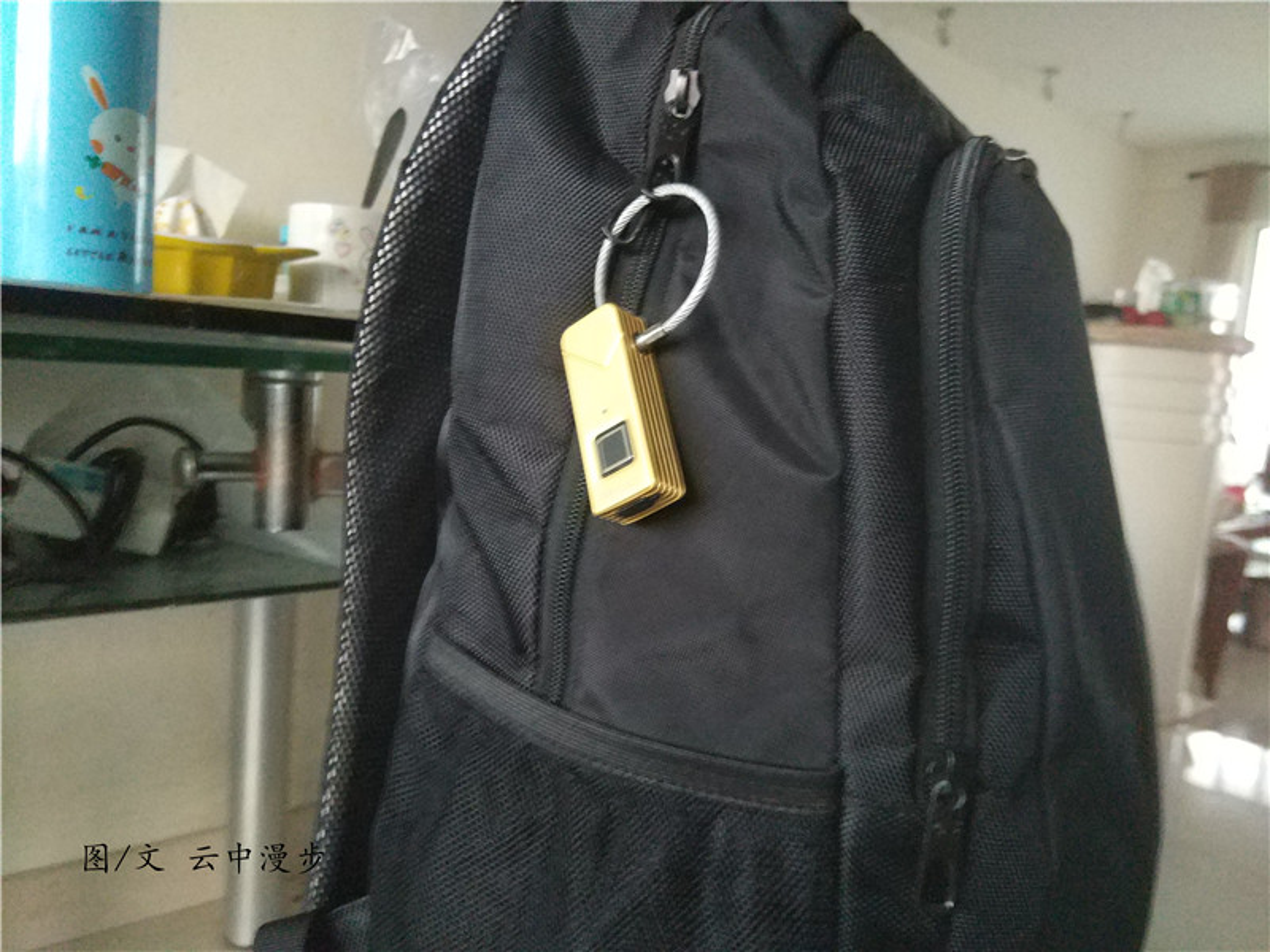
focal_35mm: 23
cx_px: 635
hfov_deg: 73.9
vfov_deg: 58.9
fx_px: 844
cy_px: 476
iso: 2500
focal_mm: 4.06
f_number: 2
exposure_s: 1/14
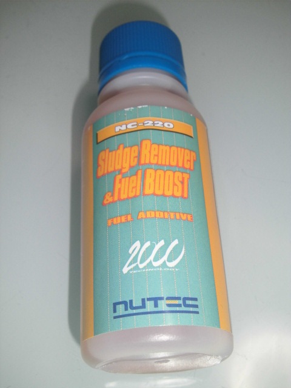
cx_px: 146
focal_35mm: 47
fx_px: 527
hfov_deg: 30.9
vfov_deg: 40.4
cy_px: 194
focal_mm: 8.3
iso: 100
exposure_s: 1/60
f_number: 3.4
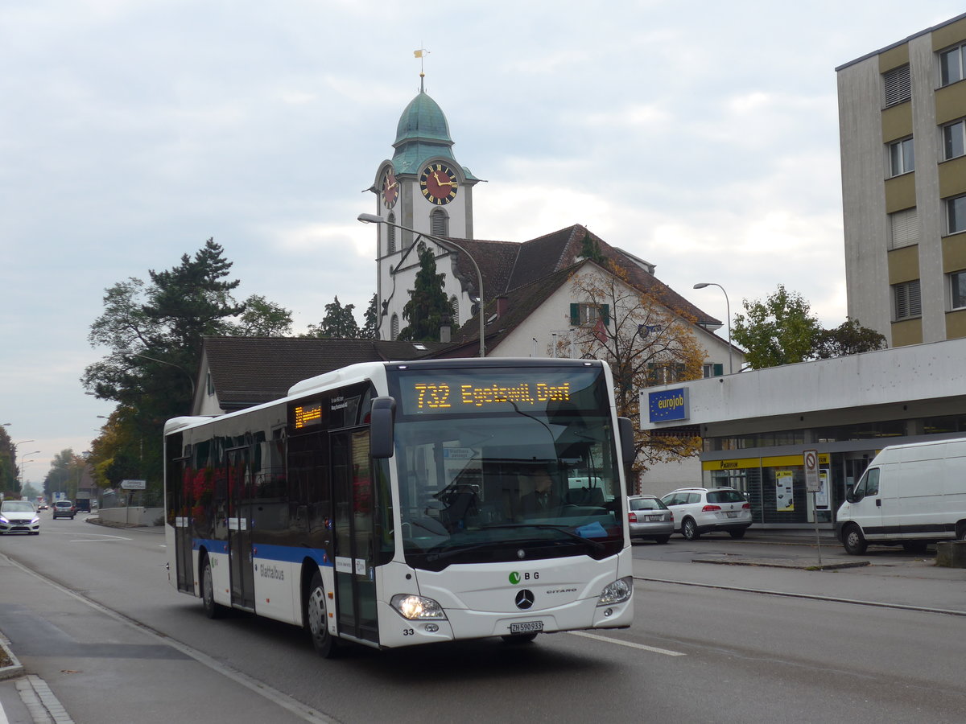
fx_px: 1535
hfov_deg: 34.9
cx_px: 483
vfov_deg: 26.6
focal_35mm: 55
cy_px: 362
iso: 80
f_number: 3.4
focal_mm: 11.3
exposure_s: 1/500
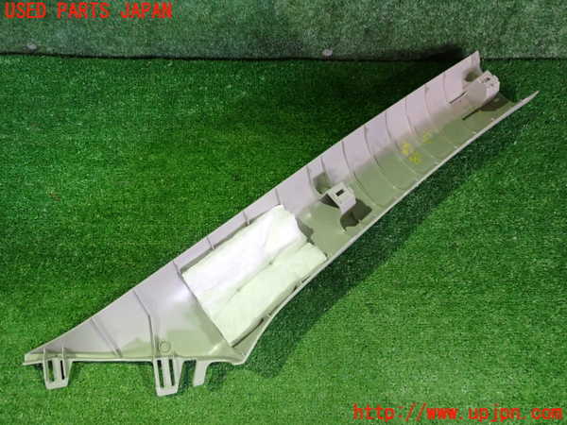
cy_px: 212
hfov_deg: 60.0
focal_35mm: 30
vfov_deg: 46.8
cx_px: 284
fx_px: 491
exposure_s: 1/30
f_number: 2.3
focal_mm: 5.4
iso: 800
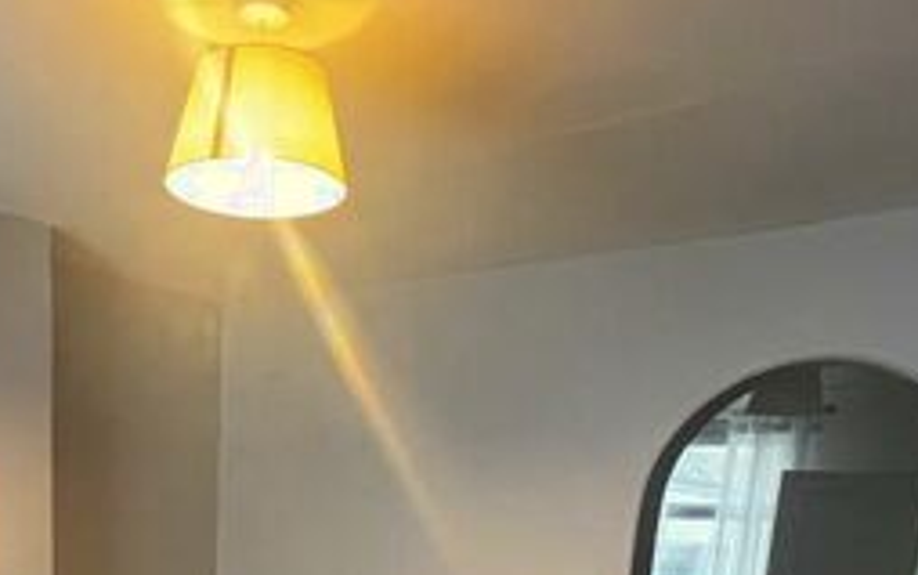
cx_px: 239
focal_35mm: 38
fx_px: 951
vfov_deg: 27.5
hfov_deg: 49.6
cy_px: 765
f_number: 1.8
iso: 640
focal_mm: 1.57
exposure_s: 1/50
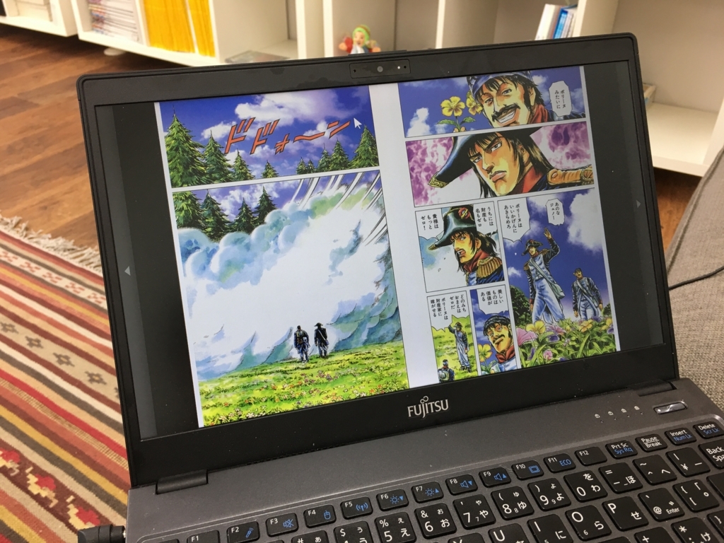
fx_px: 607
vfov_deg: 48.2
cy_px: 272
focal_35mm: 29
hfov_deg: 61.7
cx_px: 362
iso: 25
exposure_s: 1/15
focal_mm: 4.15
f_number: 2.2
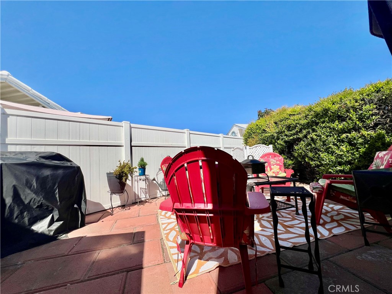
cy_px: 147
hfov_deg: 106.2
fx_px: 147
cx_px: 196
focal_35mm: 13
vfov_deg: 89.9
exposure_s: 1/2874
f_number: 1.8
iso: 32
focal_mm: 1.57
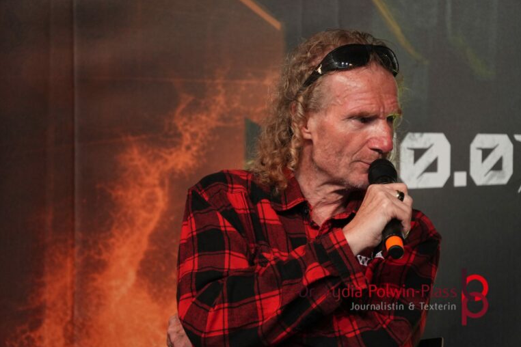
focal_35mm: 259
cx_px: 262
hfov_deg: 8.0
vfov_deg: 5.3
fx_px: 3741
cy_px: 174
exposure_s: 1/320
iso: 2000
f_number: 6.3
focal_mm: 171
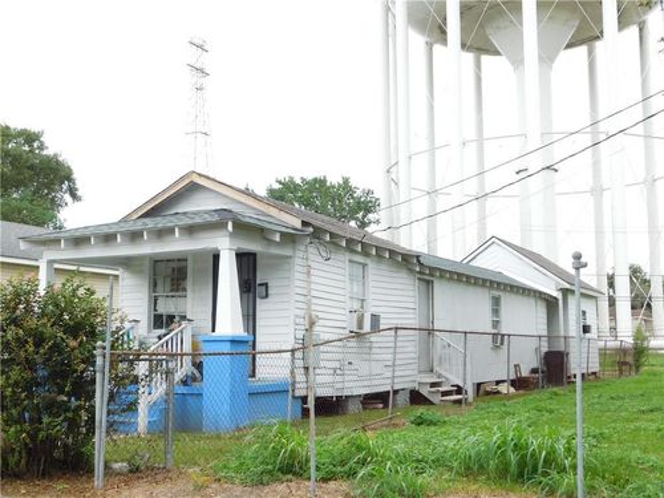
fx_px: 863
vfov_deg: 32.2
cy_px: 249
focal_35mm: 45
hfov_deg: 42.1
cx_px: 332
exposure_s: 1/200
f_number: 3.7
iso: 125
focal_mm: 8
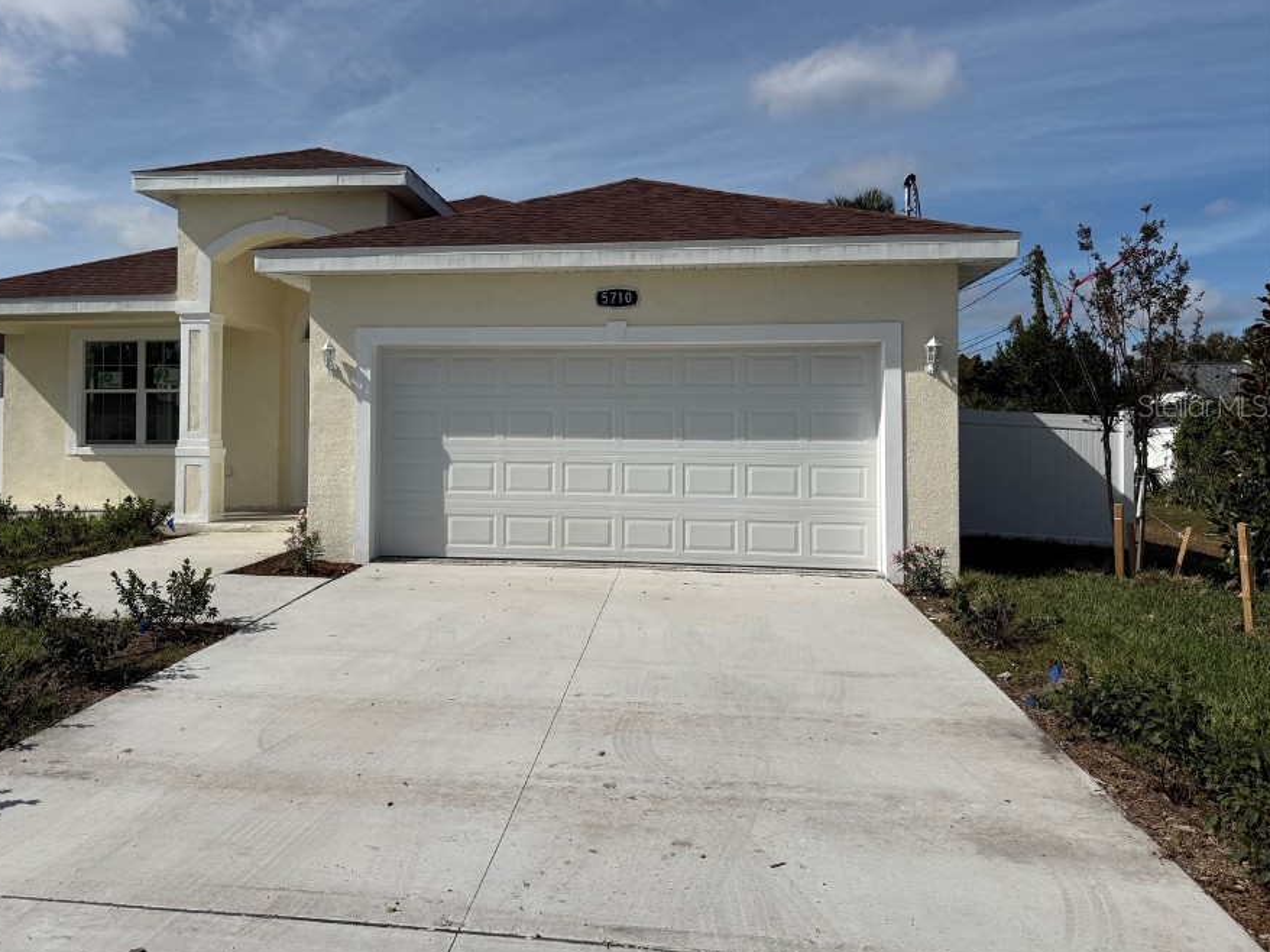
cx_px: 534
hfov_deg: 63.1
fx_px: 1027
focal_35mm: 28
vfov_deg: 49.6
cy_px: 405
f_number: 1.78
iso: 80
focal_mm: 6.76
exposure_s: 1/14286
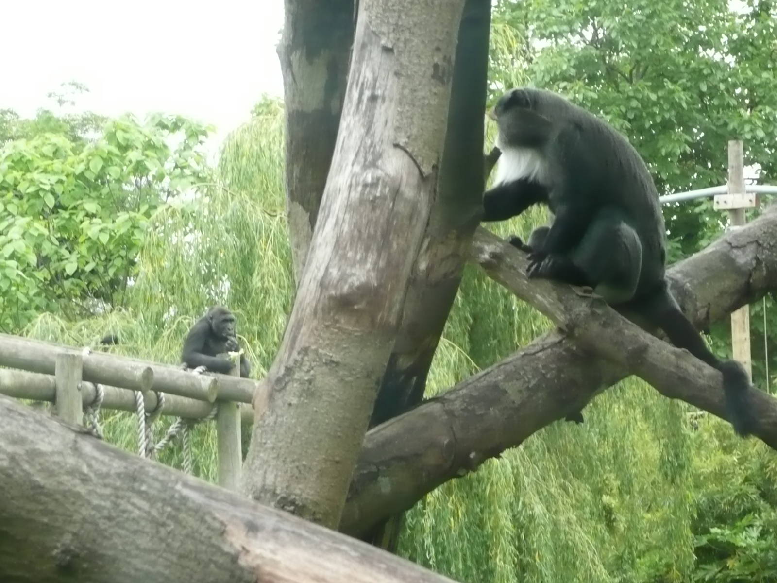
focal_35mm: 154
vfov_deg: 9.6
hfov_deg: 12.8
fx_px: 3457
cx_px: 388
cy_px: 292
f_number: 4.7
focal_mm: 16.9
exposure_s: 1/125
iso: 250
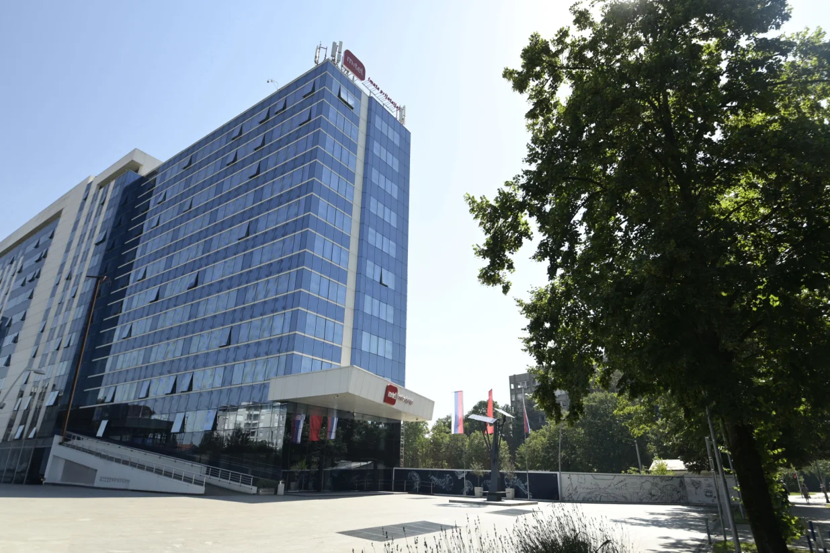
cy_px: 276
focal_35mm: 20
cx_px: 415
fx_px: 461
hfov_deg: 84.0
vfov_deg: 61.9
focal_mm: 20
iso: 100
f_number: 5.6
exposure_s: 1/80
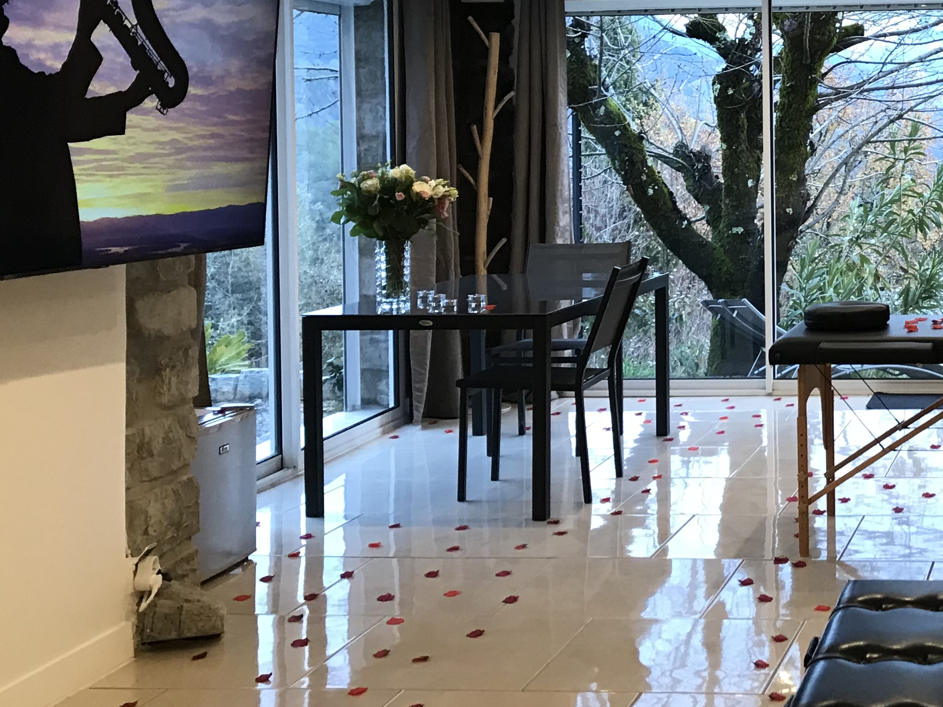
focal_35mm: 61
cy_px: 139
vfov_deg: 23.7
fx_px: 1662
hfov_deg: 29.6
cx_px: 939
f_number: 1.8
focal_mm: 3.99
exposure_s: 1/17
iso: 40
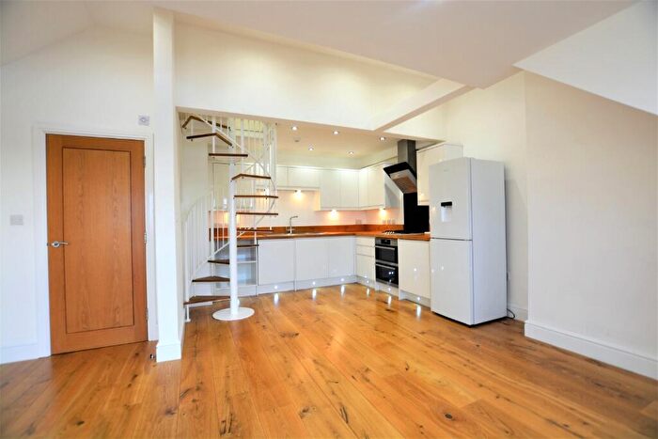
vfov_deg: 77.4
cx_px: 329
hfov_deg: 100.4
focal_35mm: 15
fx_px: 274
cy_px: 220
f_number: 3.5
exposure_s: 1/30
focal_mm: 10
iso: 125
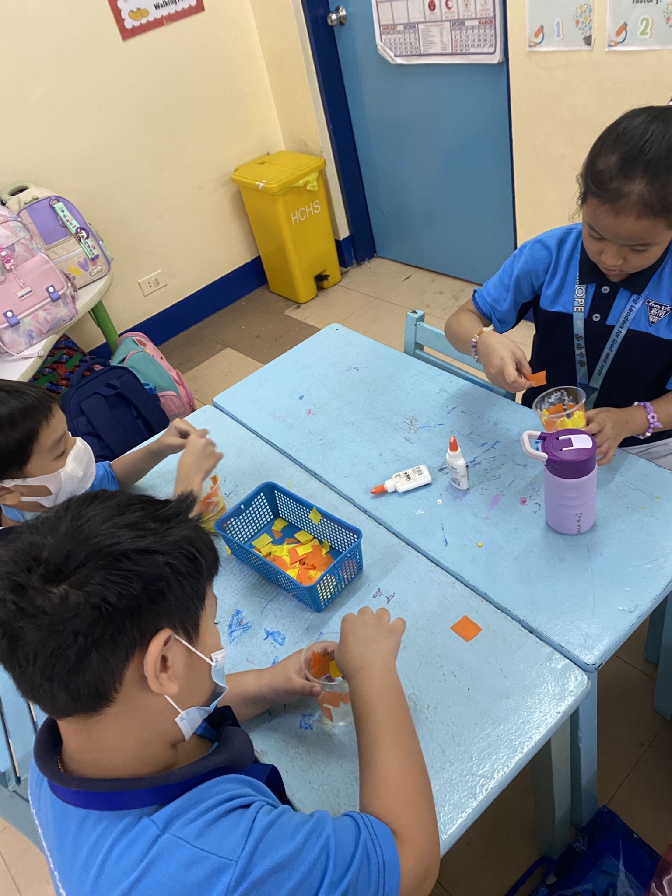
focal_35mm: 26
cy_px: 448
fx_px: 673
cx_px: 336
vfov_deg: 67.3
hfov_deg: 53.1
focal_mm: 4.25
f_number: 1.8
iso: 250
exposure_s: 1/60
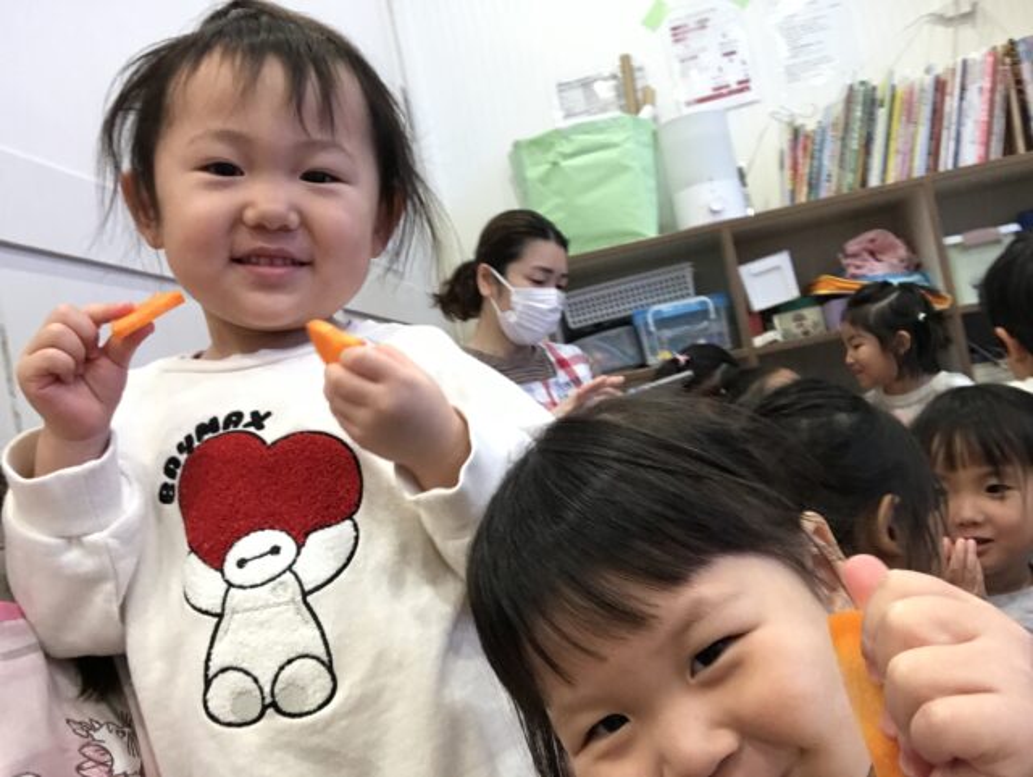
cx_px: 516
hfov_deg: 56.8
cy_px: 388
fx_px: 956
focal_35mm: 32
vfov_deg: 44.2
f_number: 2.2
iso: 125
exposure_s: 1/33
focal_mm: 2.87
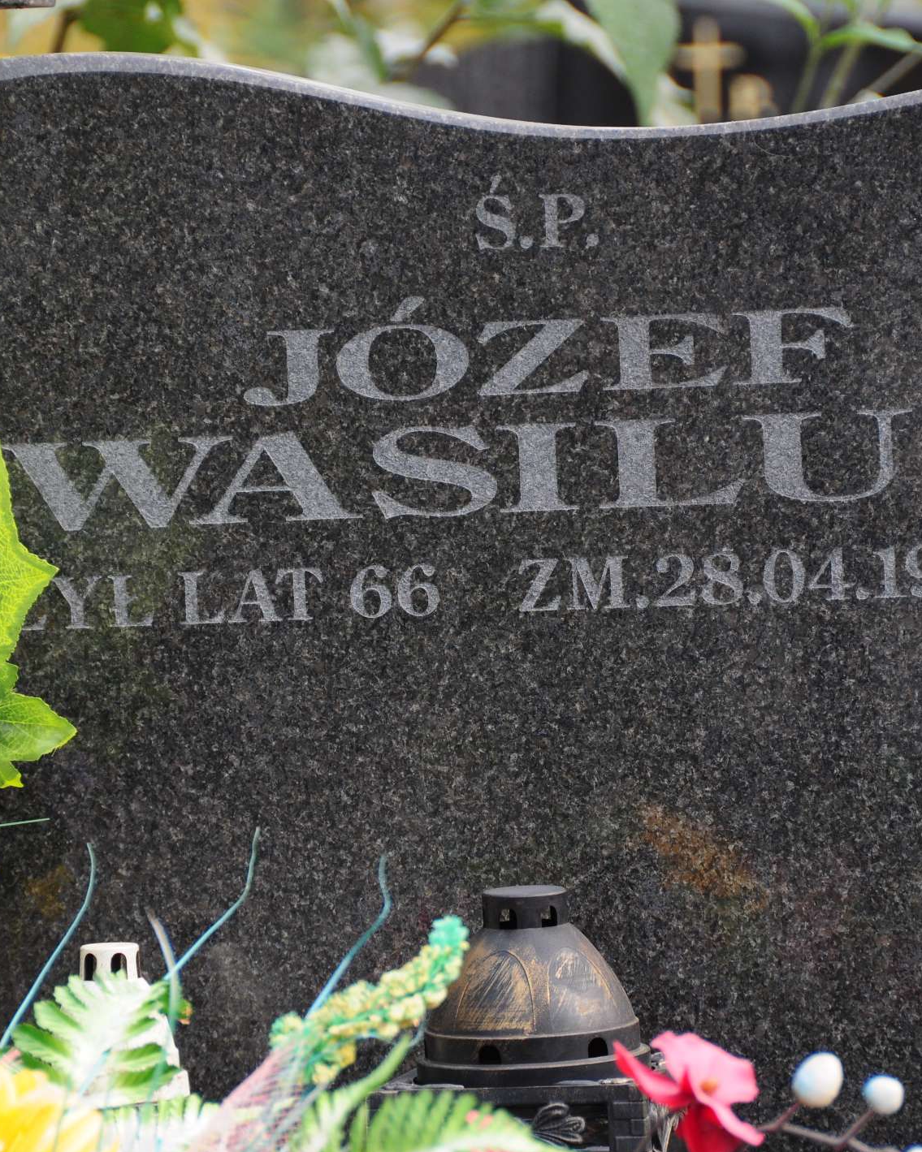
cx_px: 496
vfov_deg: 4.6
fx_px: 14498
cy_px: 577
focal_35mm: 425
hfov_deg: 3.6
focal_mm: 200
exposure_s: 1/200
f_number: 5.6
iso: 250
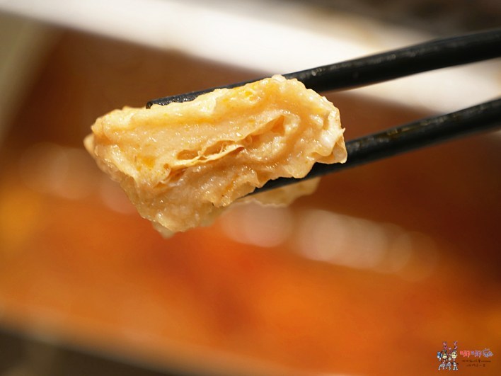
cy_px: 188
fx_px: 3618
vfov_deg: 5.9
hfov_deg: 7.9
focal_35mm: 250
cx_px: 250
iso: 320
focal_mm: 125
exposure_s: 1/40
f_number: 5.5
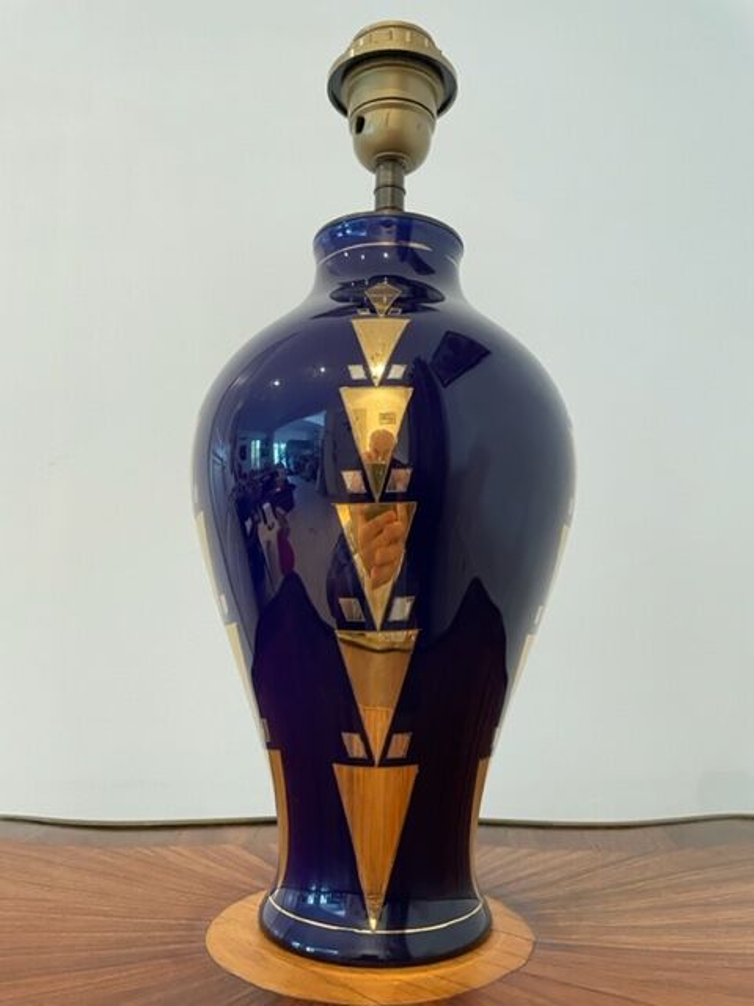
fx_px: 755
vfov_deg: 67.3
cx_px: 377
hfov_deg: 53.1
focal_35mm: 26
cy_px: 503
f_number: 1.6
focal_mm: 4.2
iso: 1000
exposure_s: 1/25
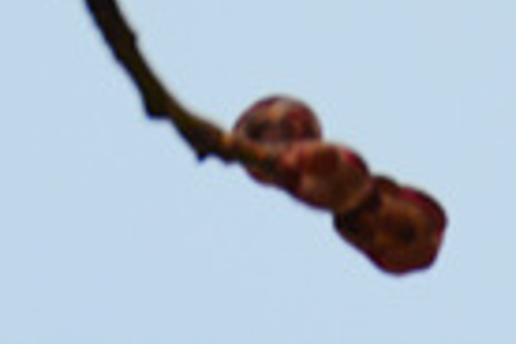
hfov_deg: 1.1
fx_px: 28105
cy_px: -899
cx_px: 206
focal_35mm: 1961
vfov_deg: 0.7
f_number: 10
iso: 200
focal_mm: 270
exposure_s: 1/160
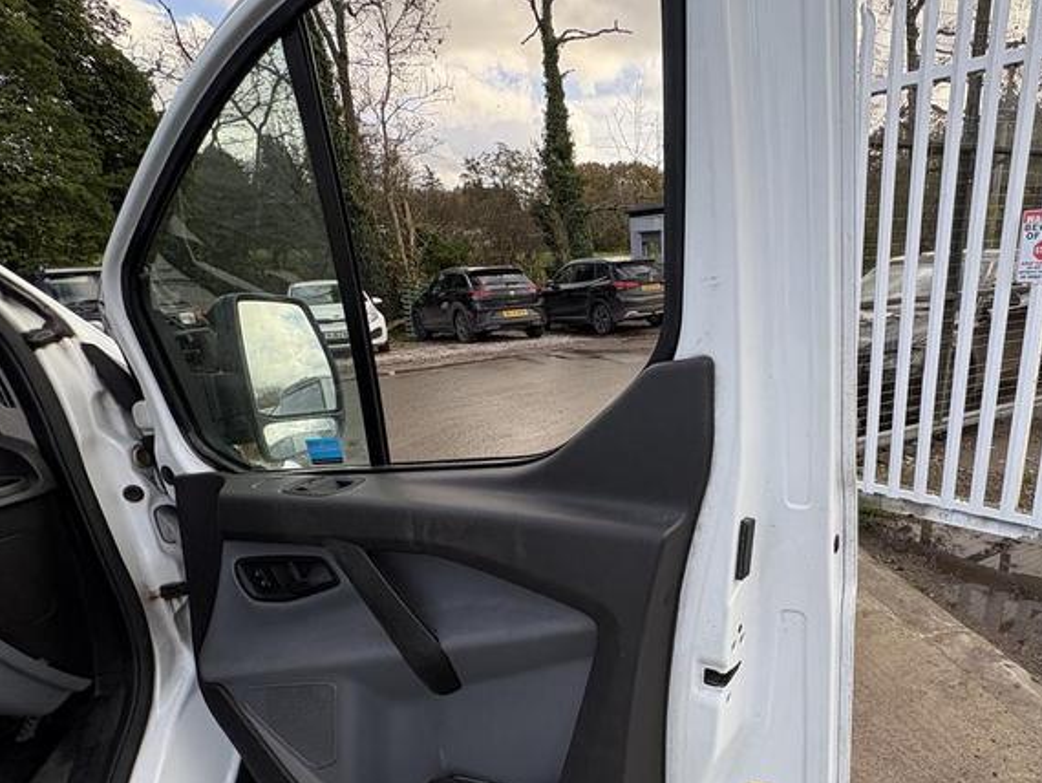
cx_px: 673
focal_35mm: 22
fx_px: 663
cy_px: 496
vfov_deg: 60.2
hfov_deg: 74.6
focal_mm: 2.22
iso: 40
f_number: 2.2
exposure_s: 1/340
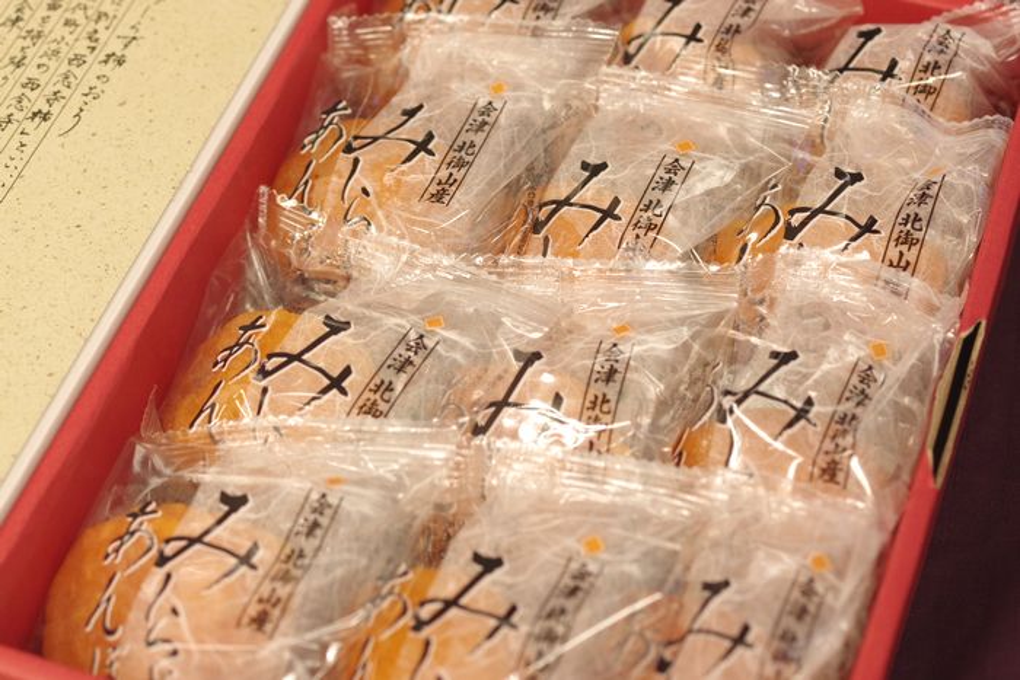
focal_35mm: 75
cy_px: 340
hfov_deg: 27.0
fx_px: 2125
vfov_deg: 18.2
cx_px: 510
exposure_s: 1/100
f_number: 4
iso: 1600
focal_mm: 50
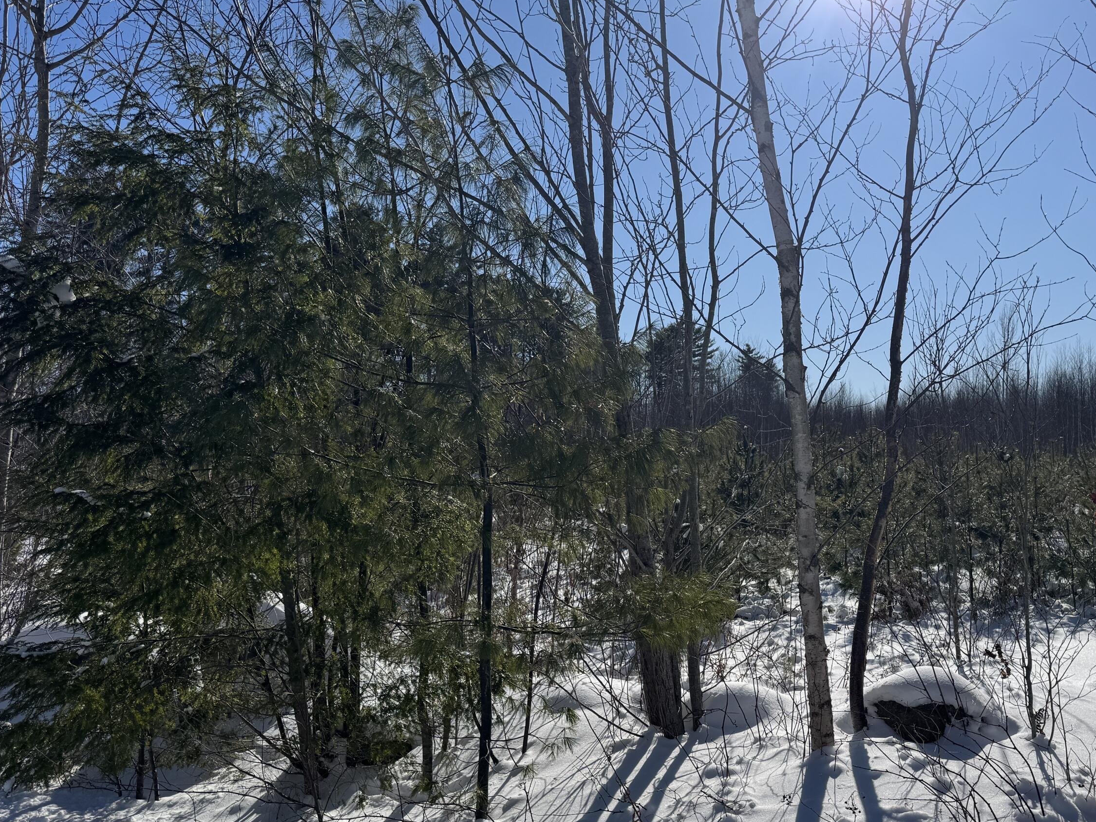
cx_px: 664
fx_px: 1013
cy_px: 463
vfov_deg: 44.1
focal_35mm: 32
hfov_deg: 56.3
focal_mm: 6.76
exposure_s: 1/12346
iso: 80
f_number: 1.78
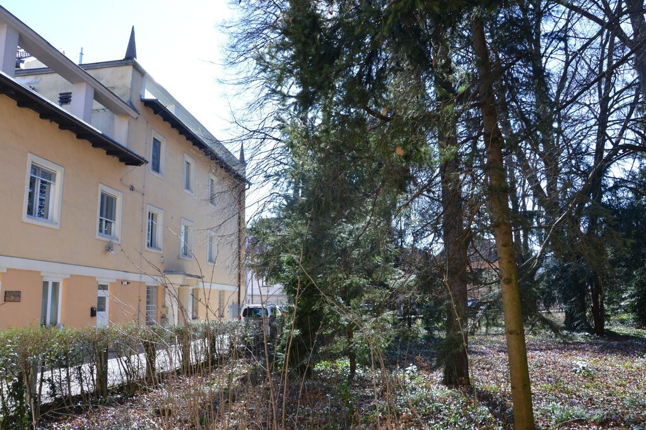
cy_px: 215
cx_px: 323
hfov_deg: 37.9
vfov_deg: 25.7
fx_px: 941
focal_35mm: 52
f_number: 10
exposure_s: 1/320
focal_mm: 35
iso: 500
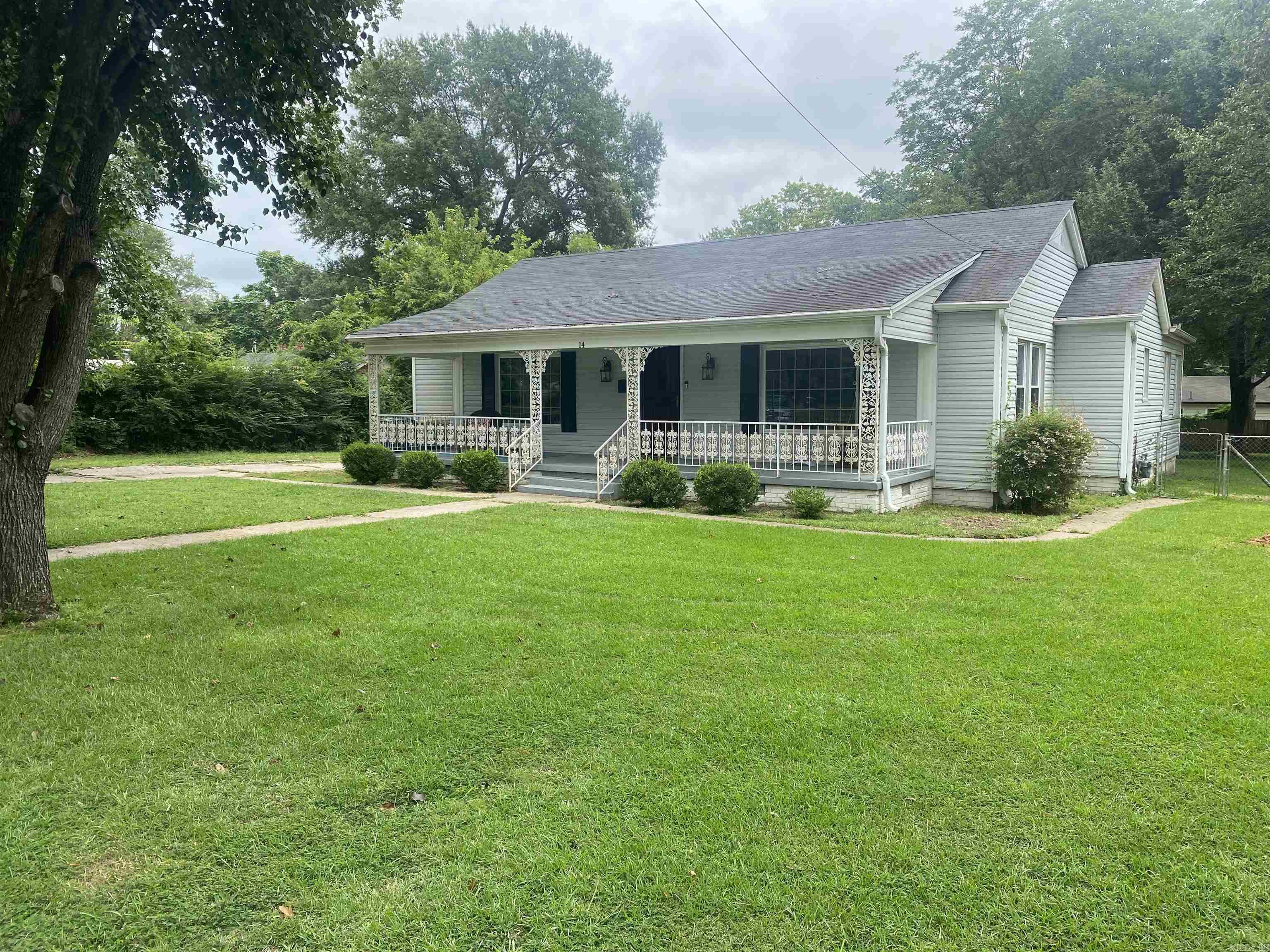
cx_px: 635
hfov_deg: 67.3
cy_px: 476
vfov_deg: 53.1
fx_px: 954
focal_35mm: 26
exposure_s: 1/871
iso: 32
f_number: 1.8
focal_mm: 4.25
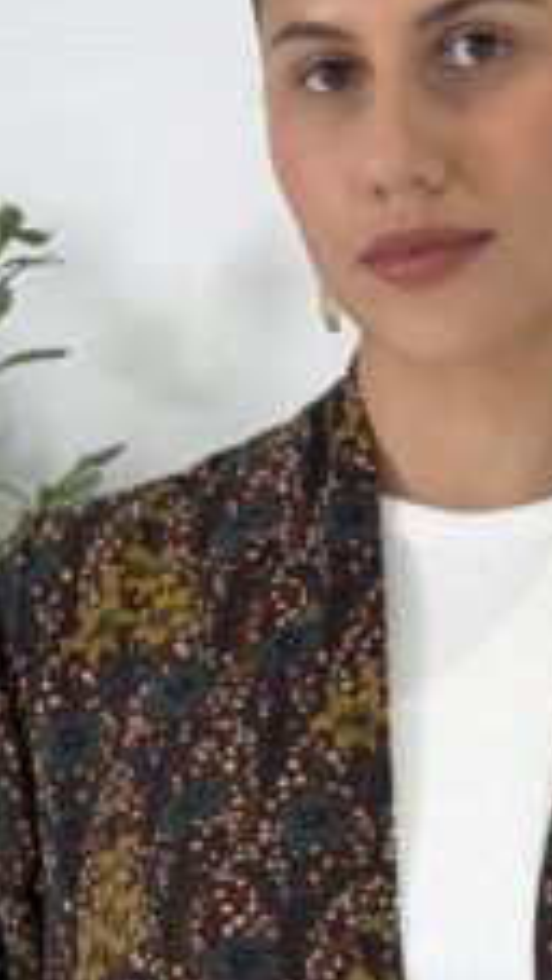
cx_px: 427
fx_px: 4779
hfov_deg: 6.6
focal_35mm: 184
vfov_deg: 11.3
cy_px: 1334
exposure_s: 1/493
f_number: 1.78
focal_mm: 6.76
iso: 80
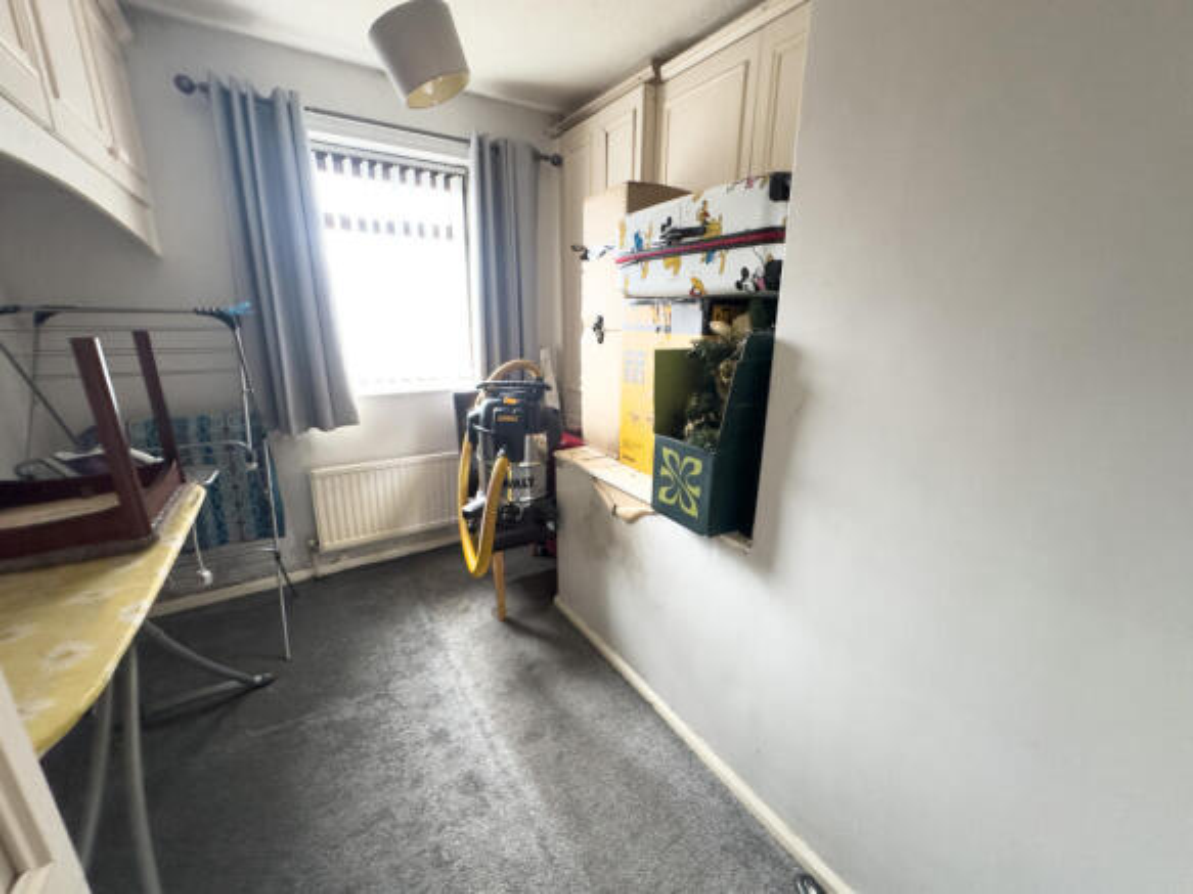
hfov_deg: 102.1
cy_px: 447
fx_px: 482
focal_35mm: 14
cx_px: 596
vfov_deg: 85.7
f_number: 2.2
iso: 500
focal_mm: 2.22
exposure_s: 1/50
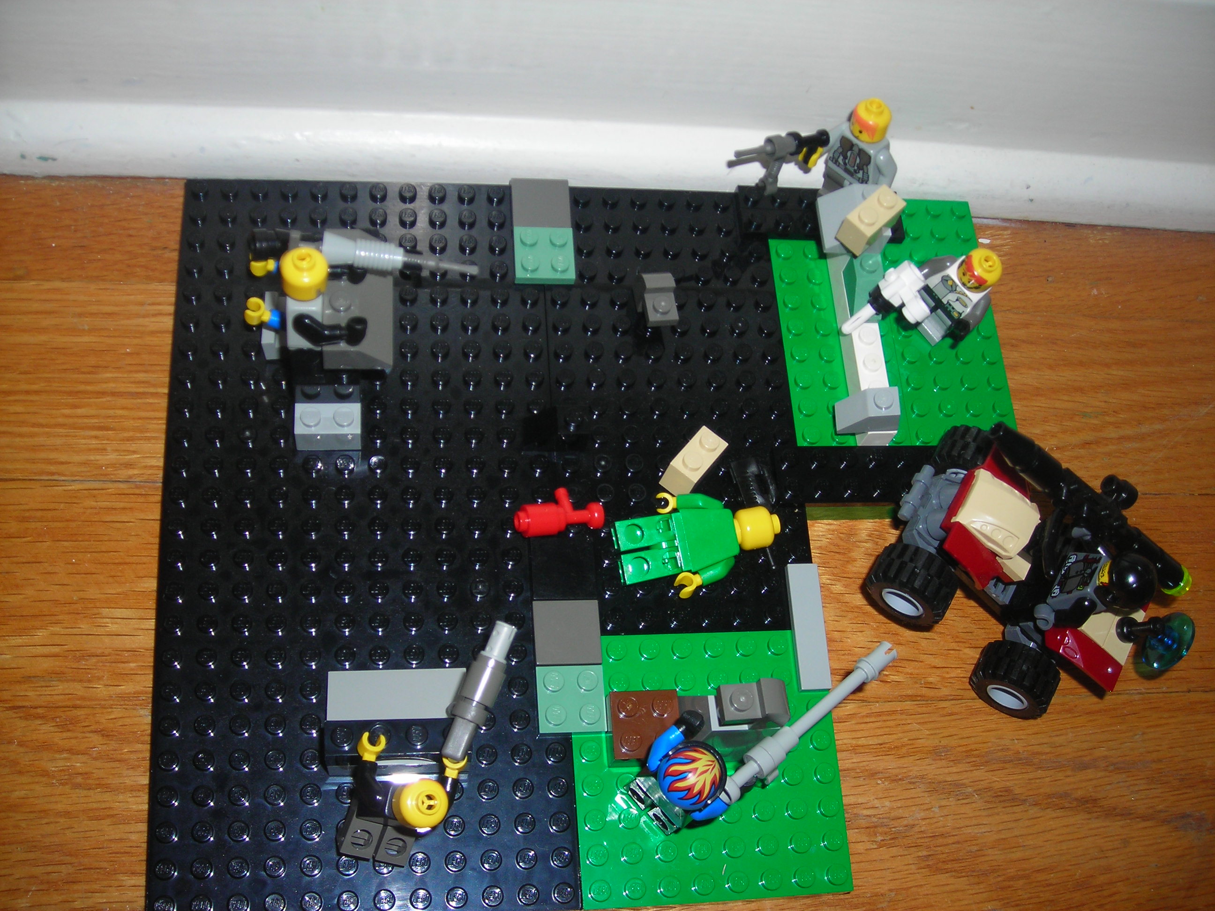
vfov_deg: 37.7
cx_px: 608
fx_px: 1334
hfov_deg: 49.0
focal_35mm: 38
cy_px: 456
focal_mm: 6.3
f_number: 3.2
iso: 50
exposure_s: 1/60.1
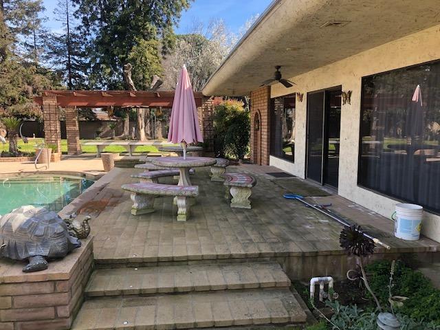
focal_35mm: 28
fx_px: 356
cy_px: 165
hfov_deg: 63.4
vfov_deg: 49.7
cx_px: 220
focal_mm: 3.99
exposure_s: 1/267
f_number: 1.8
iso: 20
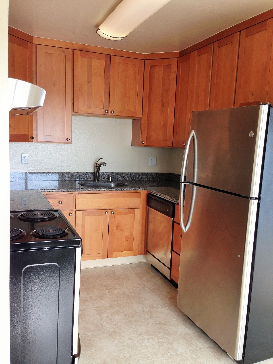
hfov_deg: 42.9
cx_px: 136
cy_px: 182
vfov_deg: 55.4
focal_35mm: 33
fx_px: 347
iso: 50
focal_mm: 4.12
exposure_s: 1/60
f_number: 2.4
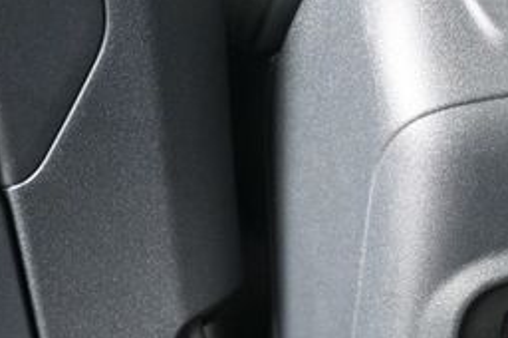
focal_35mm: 60
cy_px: 320
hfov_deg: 30.7
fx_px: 846
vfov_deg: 21.9
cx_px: 526
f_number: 3.5
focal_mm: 16
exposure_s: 1/80
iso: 3200
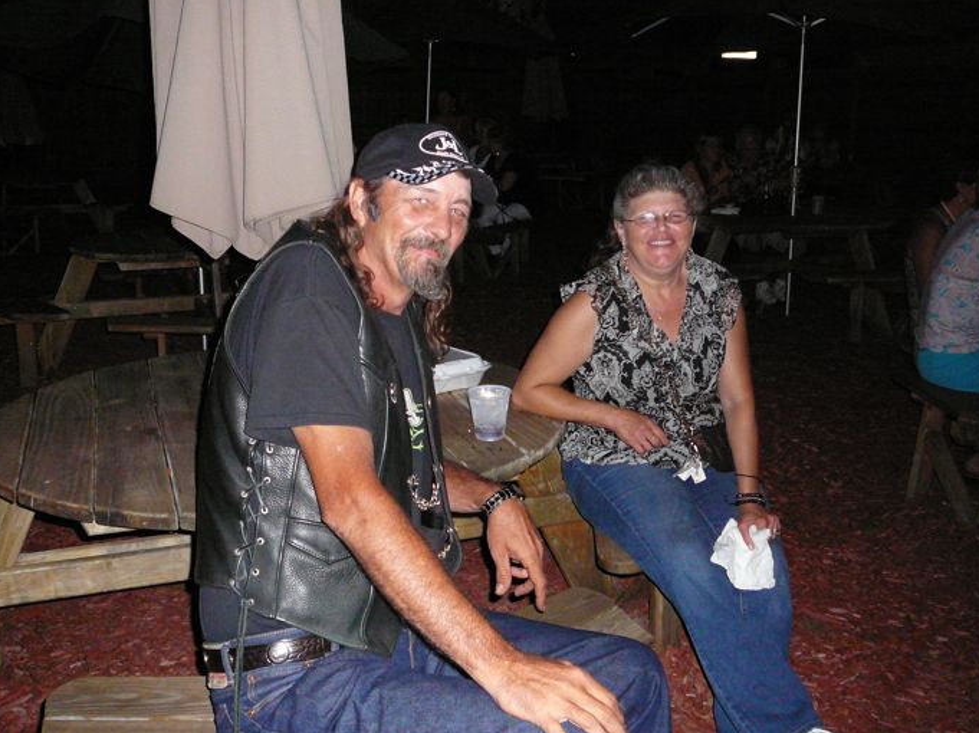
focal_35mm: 36
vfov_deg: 39.6
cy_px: 363
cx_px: 499
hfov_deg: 51.4
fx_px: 1018
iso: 400
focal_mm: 5.2
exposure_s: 1/30
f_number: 2.8
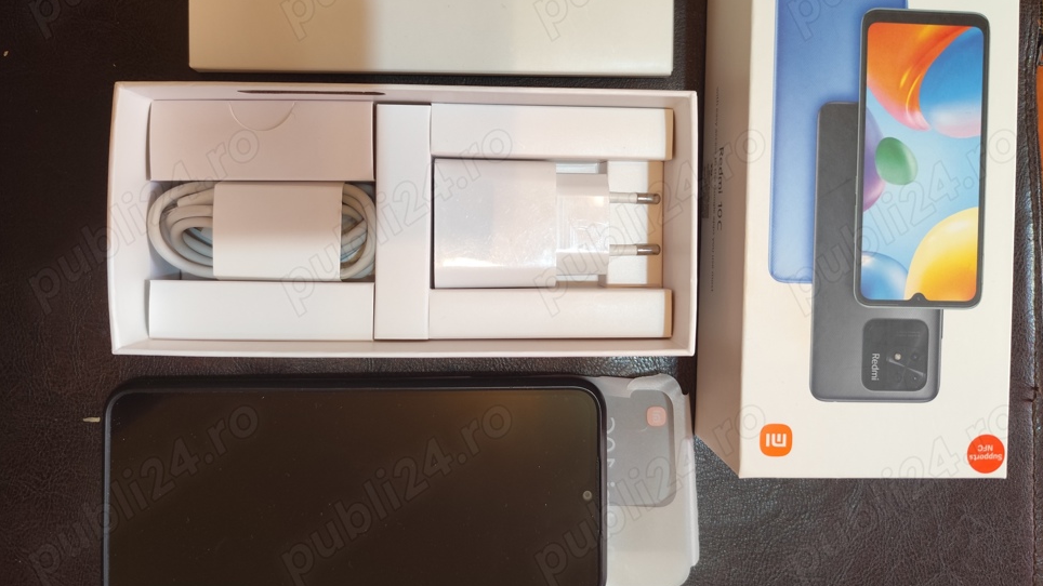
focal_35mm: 26
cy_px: 235
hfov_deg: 71.9
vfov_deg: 44.1
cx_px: 522
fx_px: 719
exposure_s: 1/50
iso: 1000
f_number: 1.65
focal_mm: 6.19
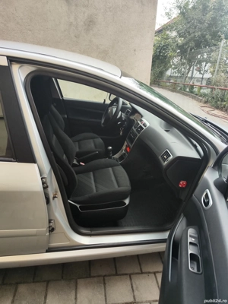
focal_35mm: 23
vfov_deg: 73.9
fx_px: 202
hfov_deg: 58.9
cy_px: 152
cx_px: 114
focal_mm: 7.01
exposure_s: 1/100
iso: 256
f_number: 1.69
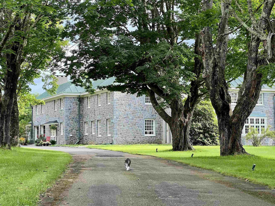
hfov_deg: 25.3
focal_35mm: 77
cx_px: 138
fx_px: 612
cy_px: 103
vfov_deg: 19.1
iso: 64
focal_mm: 9
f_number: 2.8
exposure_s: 1/99
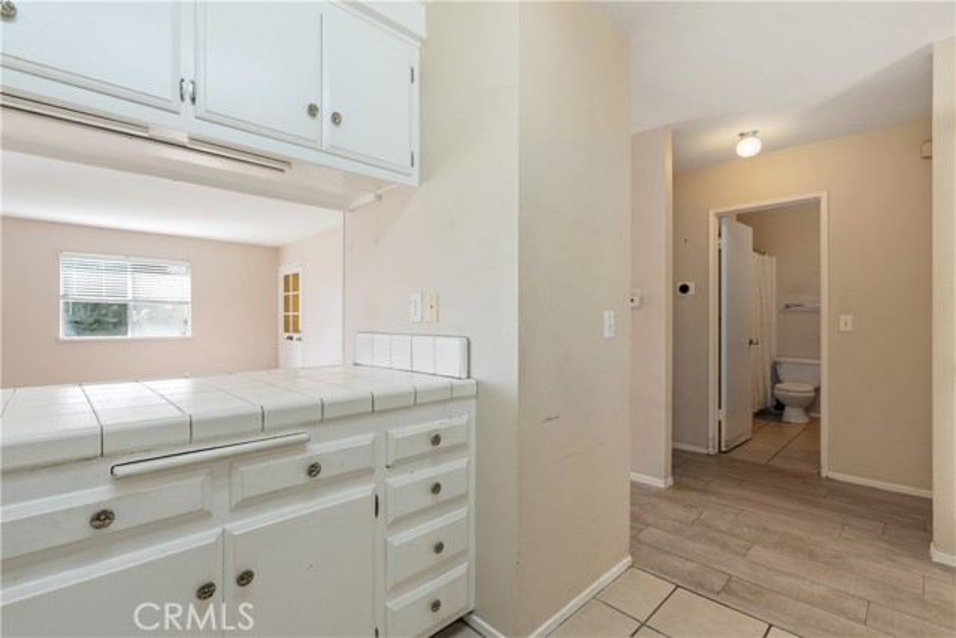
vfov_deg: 73.8
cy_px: 319
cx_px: 478
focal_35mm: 16
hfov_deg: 96.7
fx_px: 425
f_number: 9
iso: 320
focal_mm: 16
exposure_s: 1/5
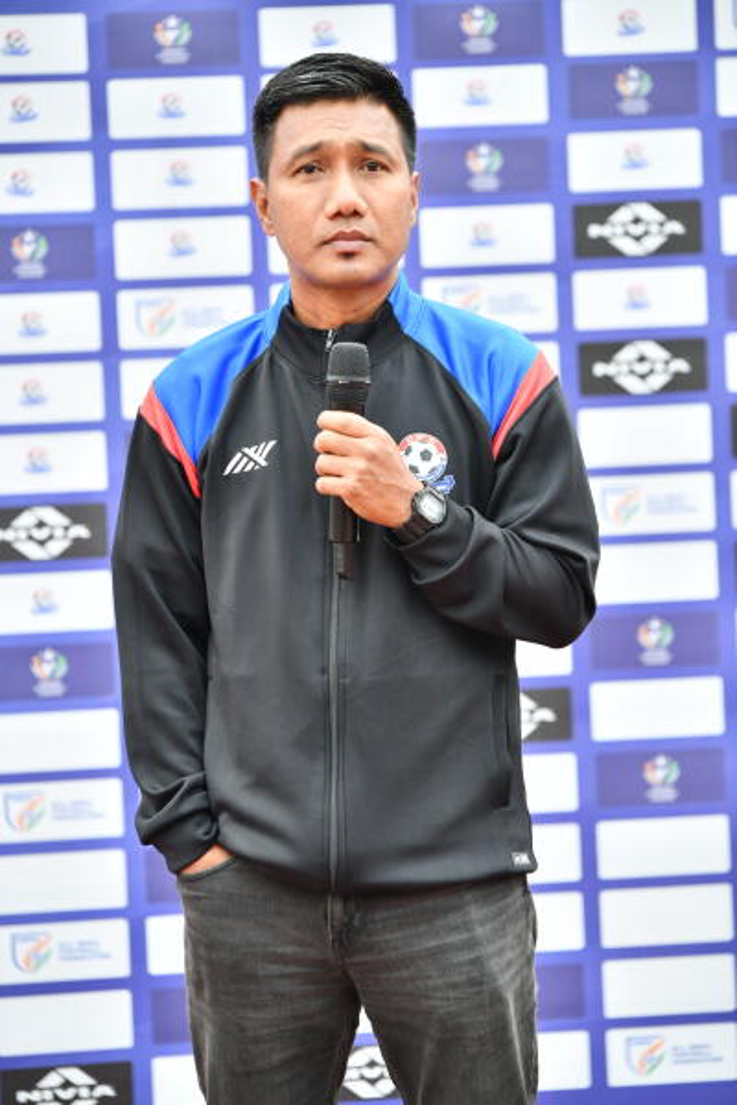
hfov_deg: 9.5
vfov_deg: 14.2
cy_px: 552
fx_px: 4452
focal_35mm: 145
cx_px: 368
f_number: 3.5
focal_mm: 145
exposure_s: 1/50
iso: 800
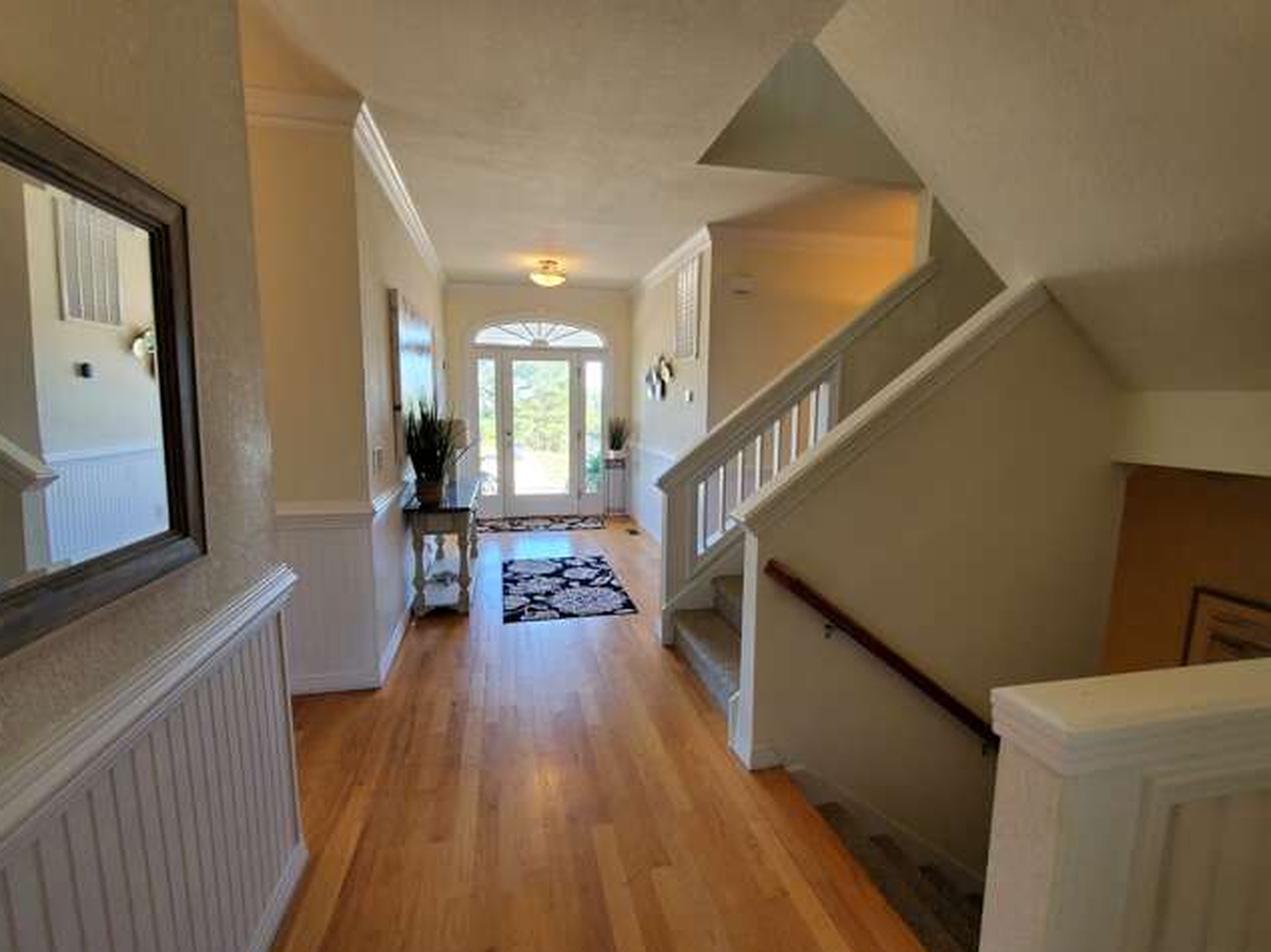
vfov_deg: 85.6
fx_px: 514
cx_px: 608
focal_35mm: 14
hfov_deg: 102.0
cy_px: 465
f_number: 2.2
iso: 160
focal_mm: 1.8
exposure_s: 1/59
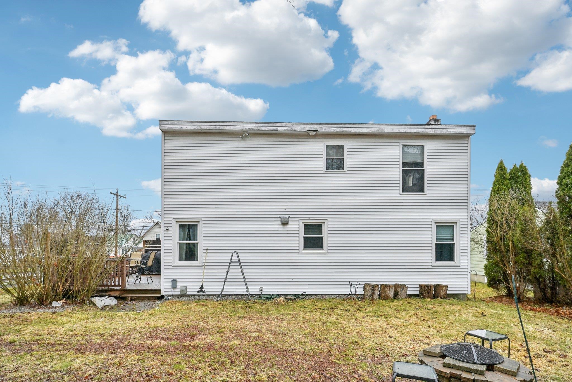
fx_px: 286
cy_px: 191
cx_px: 286
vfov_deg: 67.4
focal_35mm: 18
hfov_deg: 90.0
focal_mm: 18
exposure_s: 1/500
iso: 400
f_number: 8
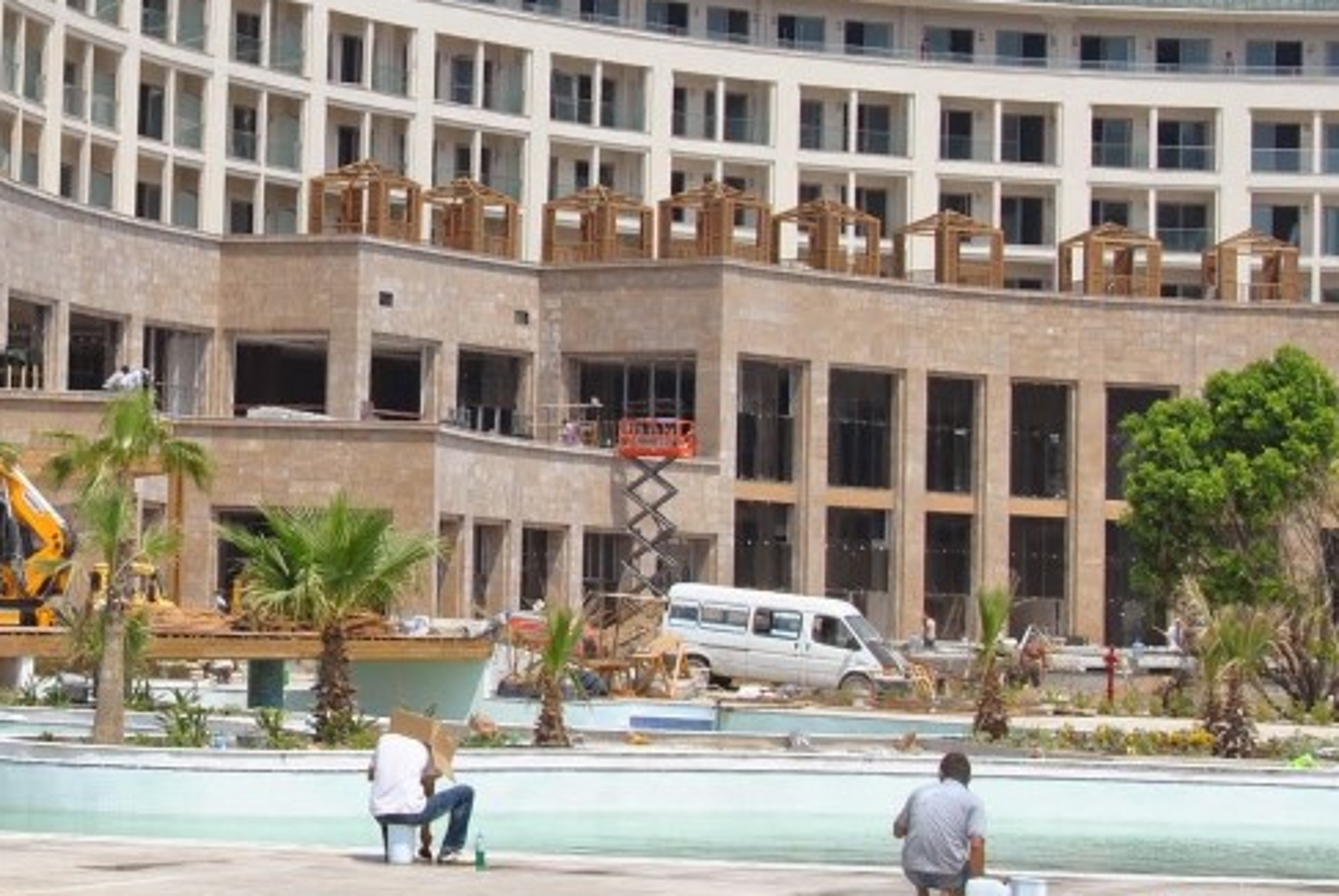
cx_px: 197
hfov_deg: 17.9
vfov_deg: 12.1
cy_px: 223
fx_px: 4208
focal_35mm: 113
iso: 100
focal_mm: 32
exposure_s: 1/320
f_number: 9
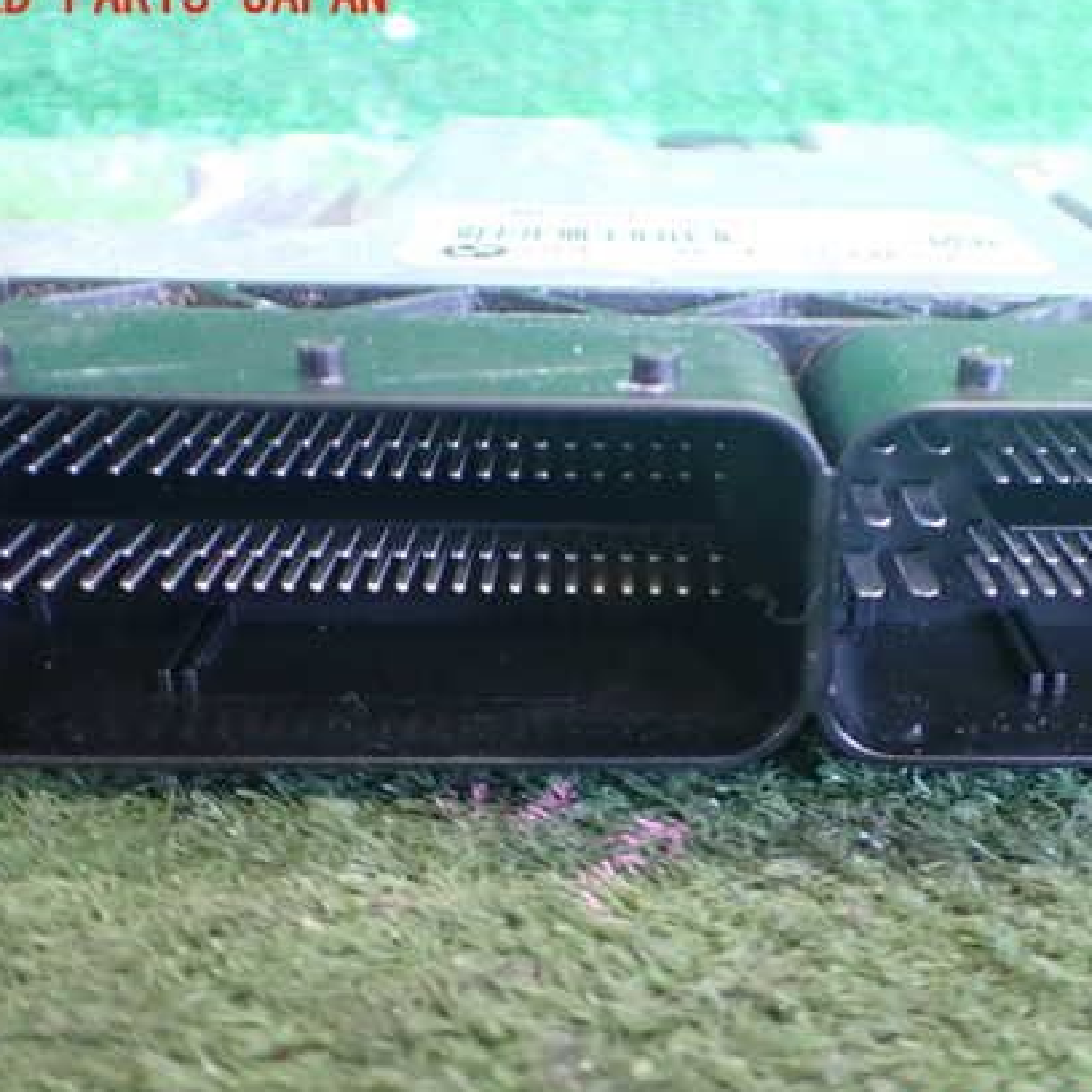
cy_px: 565
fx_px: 1392
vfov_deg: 42.8
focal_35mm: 39
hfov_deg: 42.4
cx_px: 704
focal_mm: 5.4
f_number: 2.3
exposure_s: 1/30
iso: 800
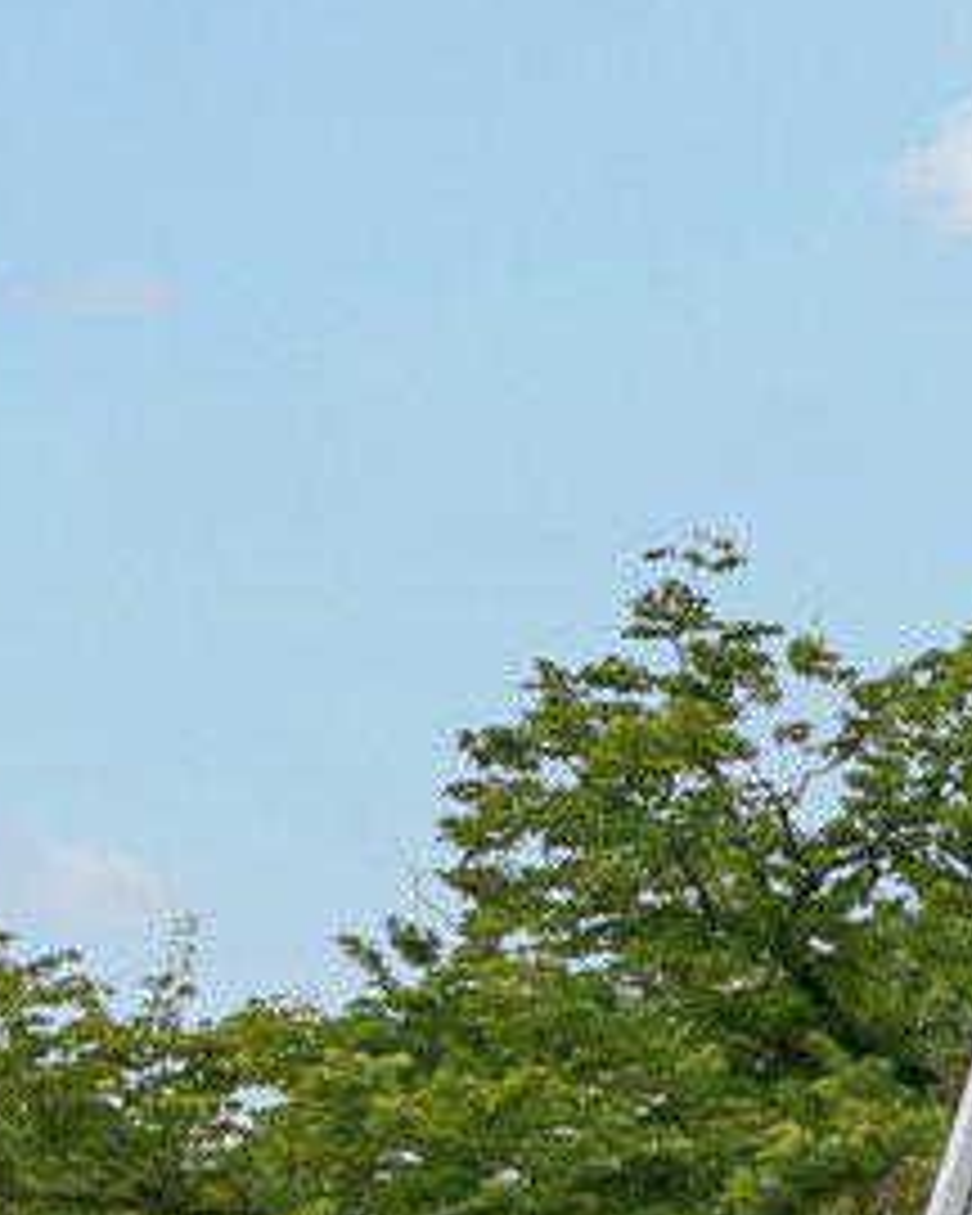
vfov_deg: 16.5
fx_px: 4099
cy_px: 25
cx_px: 4032
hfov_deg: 7.8
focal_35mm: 114
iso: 400
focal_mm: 16
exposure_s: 1/1250
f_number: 8
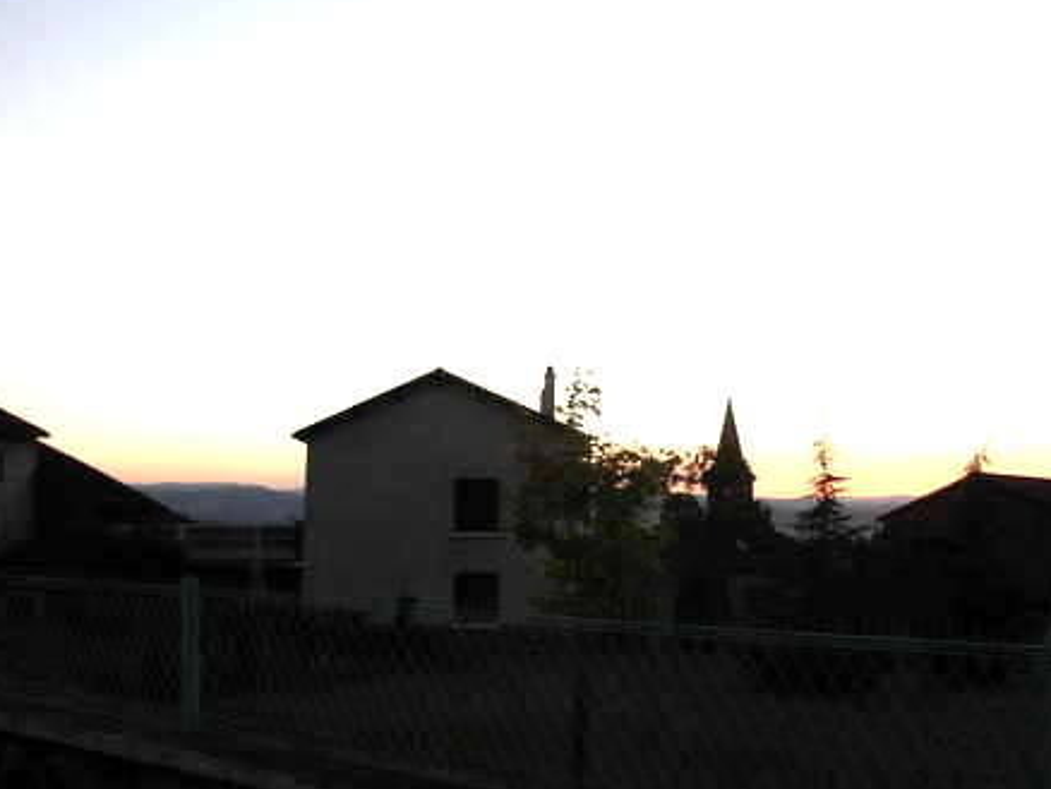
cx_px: 631
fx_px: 1580
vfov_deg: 28.0
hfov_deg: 36.7
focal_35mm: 52
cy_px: 427
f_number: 2.9
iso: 79
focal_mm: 6.3
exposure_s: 1/186
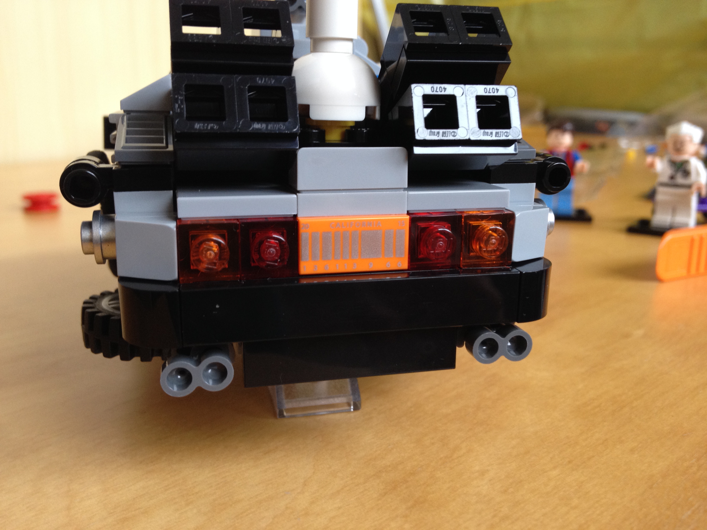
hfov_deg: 52.6
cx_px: 354
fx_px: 715
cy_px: 265
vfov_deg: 40.7
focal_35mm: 35
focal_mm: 4.28
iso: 100
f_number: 2.4
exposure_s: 1/20
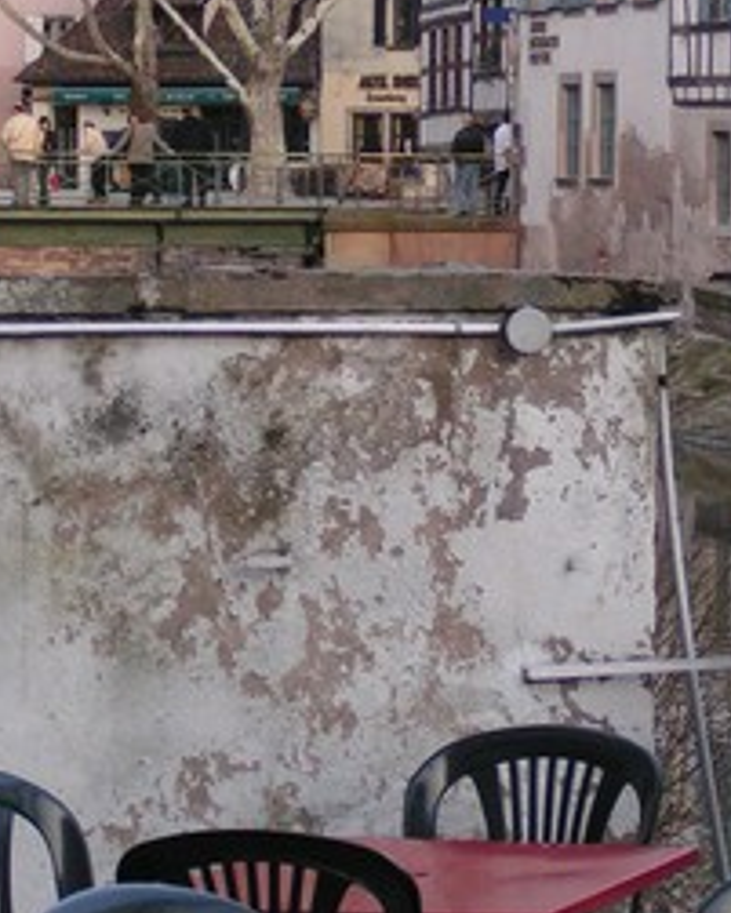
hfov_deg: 7.1
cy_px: 242
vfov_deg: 8.9
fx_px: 5865
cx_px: 560
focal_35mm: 217
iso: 80
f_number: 3.2
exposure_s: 1/100
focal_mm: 13.9
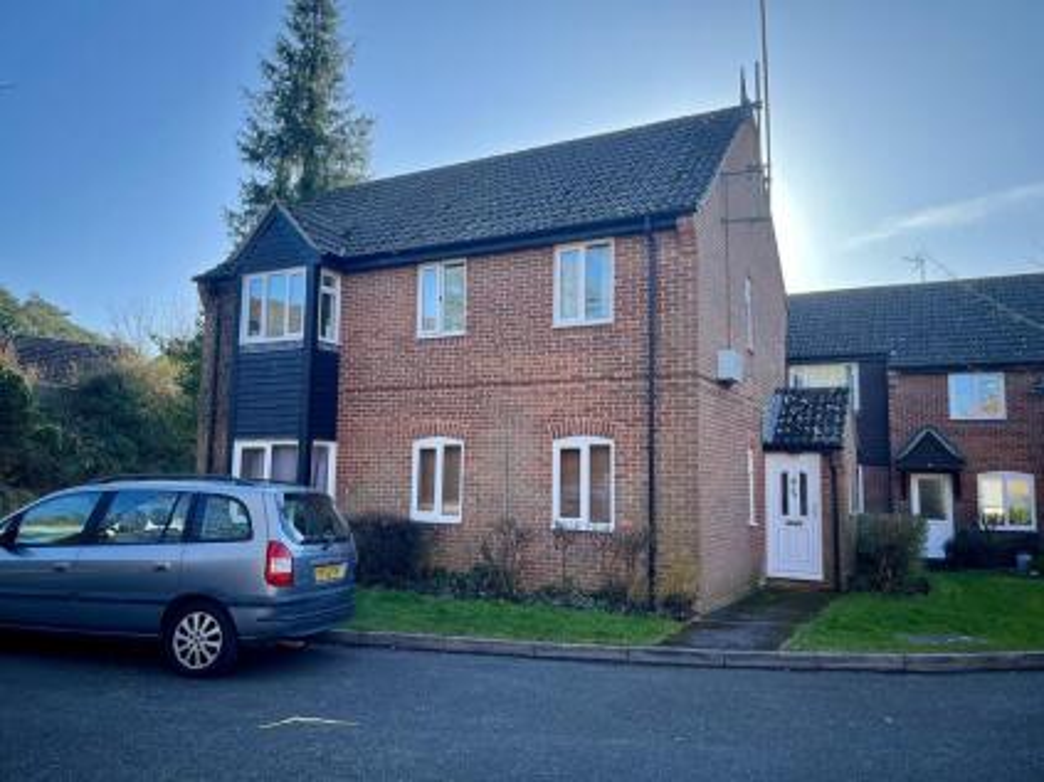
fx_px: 784
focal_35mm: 26
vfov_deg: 53.0
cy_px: 391
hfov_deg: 67.3
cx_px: 522
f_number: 1.6
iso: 50
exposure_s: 1/816
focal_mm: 5.1
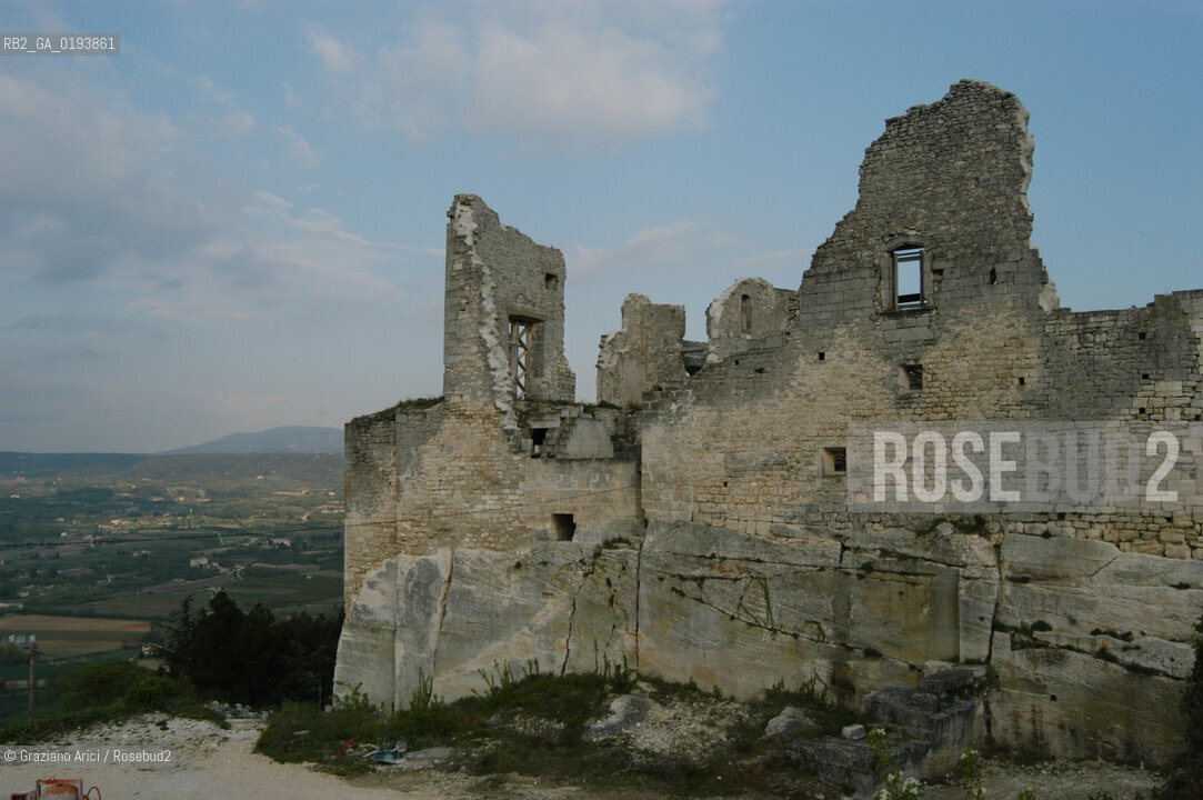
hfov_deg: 59.5
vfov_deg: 41.6
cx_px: 602
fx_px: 1052
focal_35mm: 32
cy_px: 400
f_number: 10
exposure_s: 1/350
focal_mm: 21
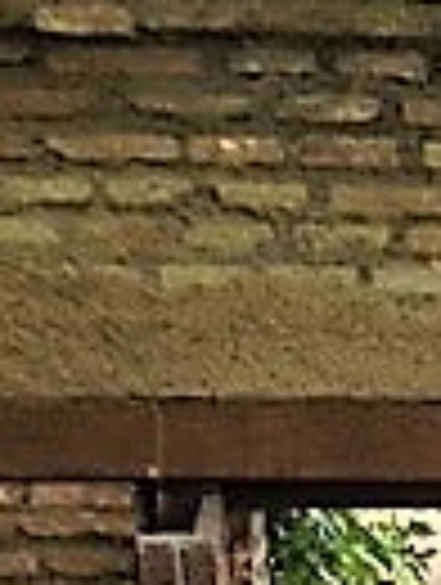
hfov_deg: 8.3
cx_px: 814
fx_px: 2912
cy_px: 1148
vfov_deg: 10.6
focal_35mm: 172
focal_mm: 4.28
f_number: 2.4
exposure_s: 1/60
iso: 64
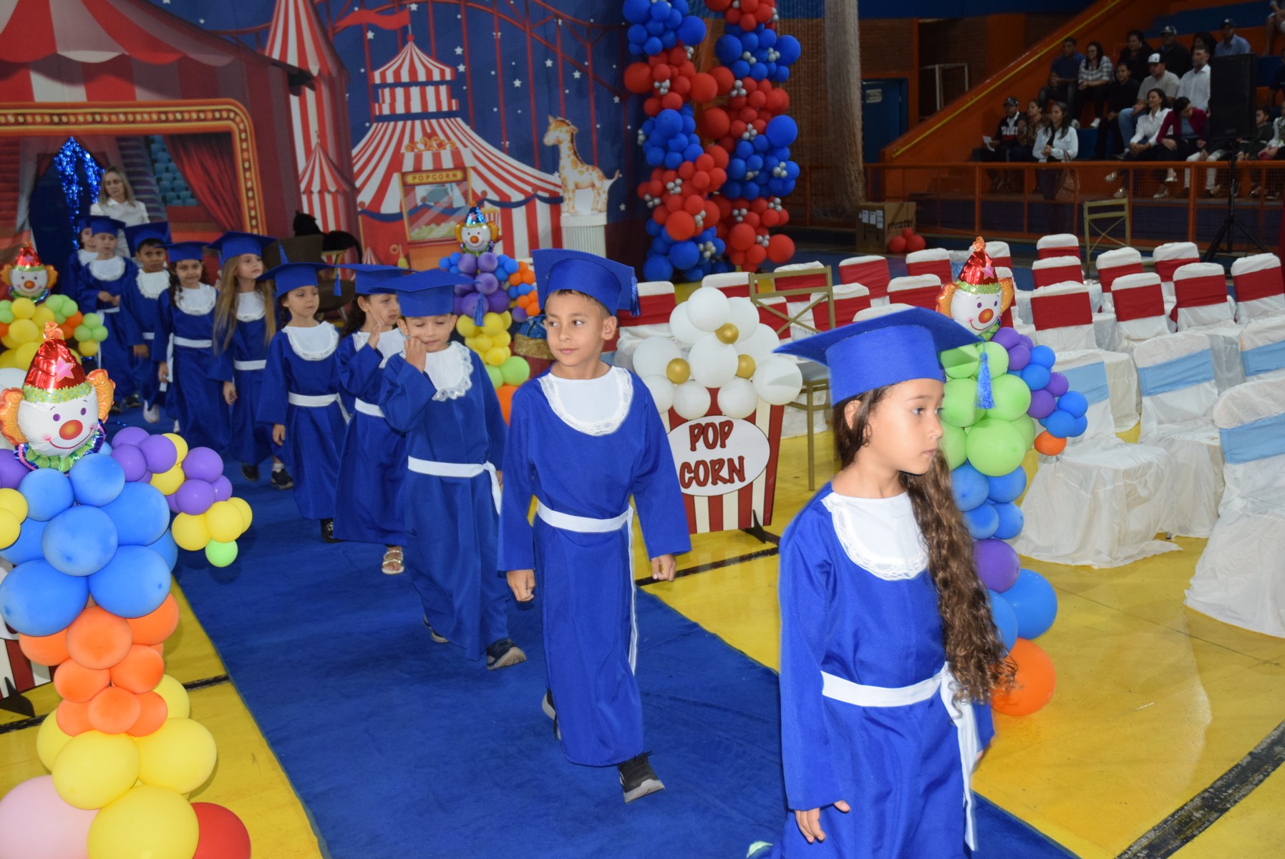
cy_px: 430
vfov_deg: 36.9
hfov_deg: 53.1
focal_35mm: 36
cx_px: 642
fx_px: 1286
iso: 1100
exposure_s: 1/60
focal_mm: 24
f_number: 3.8
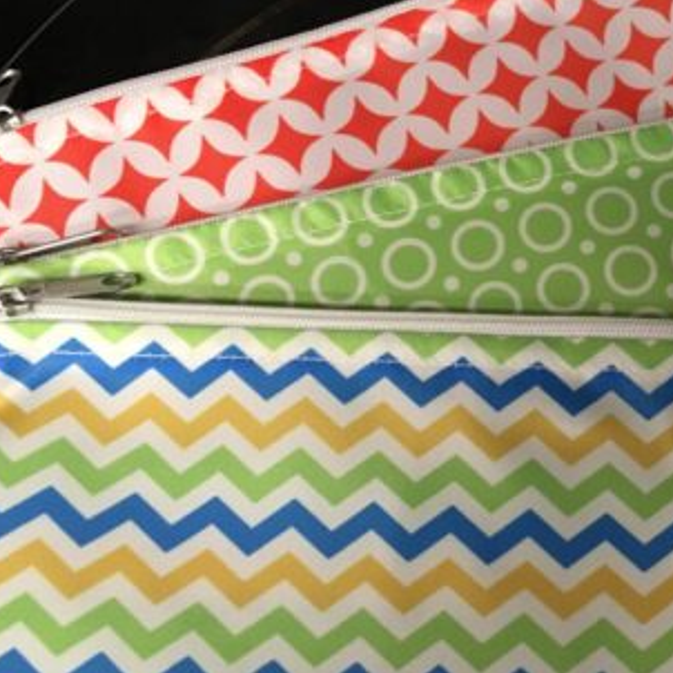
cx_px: 606
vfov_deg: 33.4
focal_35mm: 51
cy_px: 357
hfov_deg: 31.8
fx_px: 1122
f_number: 2.2
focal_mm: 4.15
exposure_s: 1/17
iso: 200
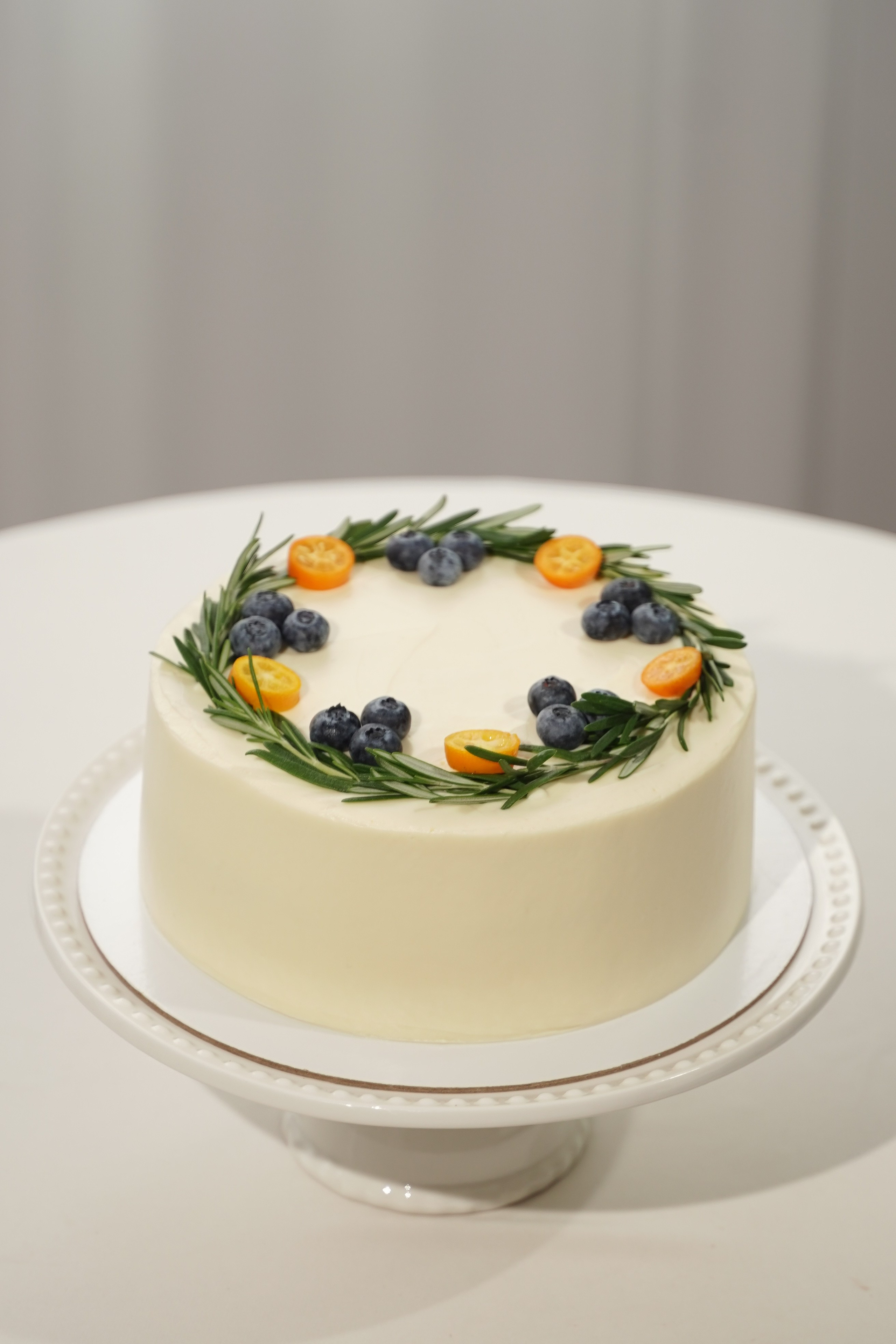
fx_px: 4181
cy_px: 672
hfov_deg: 12.2
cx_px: 448
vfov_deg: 18.3
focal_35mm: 112
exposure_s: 1/160
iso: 250
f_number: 2.8
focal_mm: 75
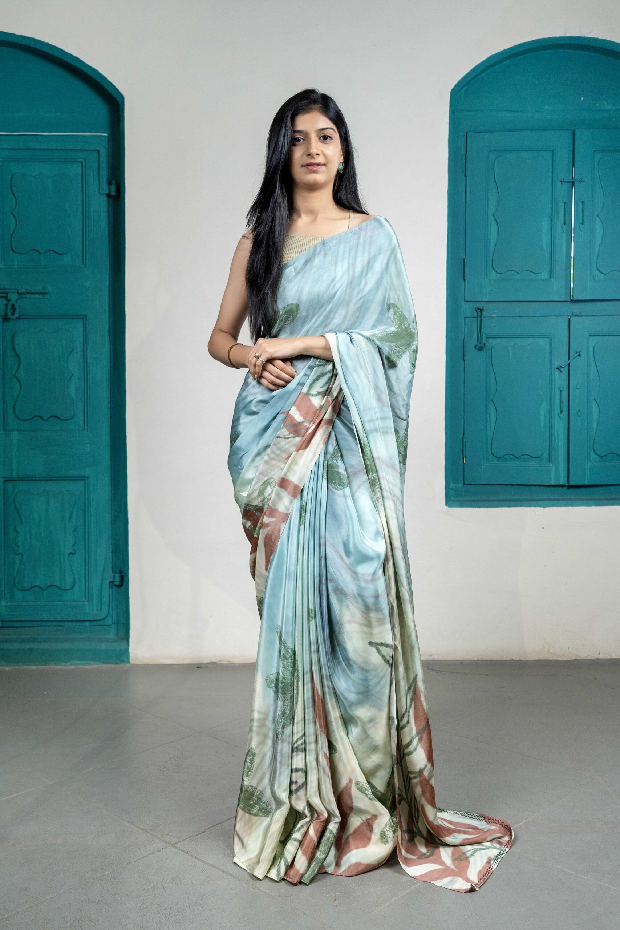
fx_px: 801
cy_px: 465
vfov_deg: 60.3
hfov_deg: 42.3
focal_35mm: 31
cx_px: 310
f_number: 5
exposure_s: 1/160
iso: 1250
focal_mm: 31
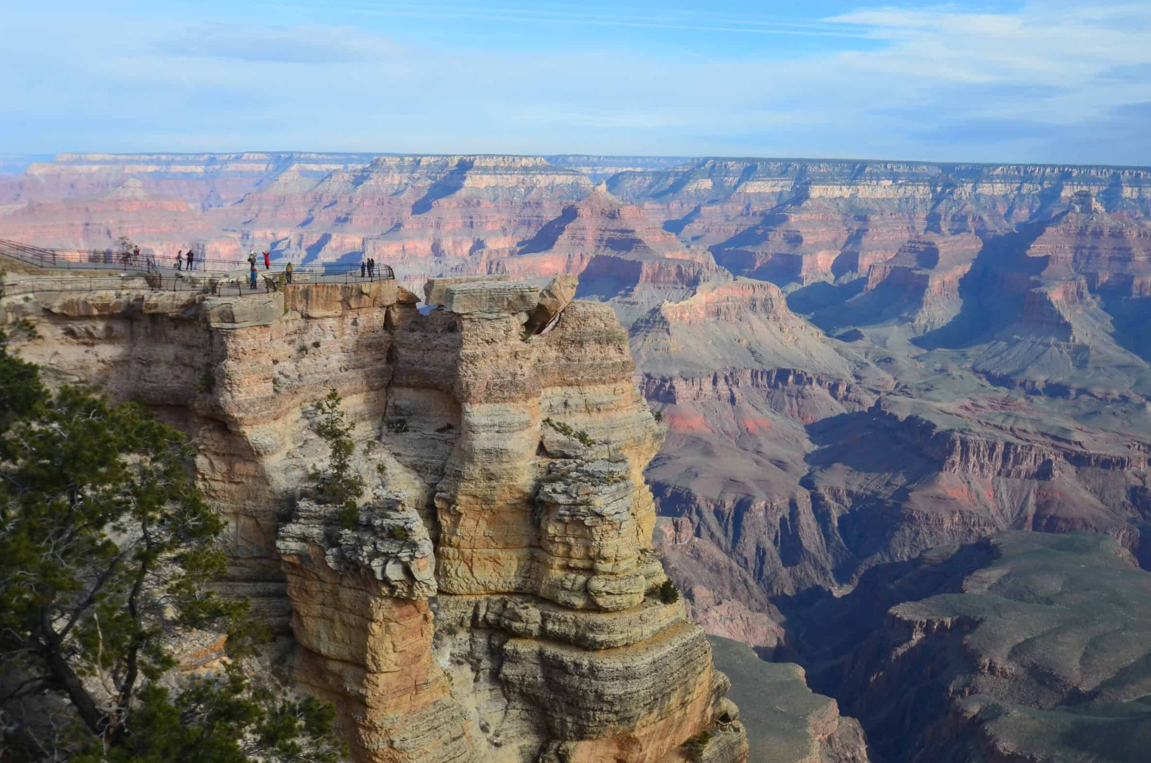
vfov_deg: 34.1
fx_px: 1245
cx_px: 611
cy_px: 353
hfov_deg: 49.6
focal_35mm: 39
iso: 200
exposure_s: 1/250
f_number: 10
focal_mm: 24
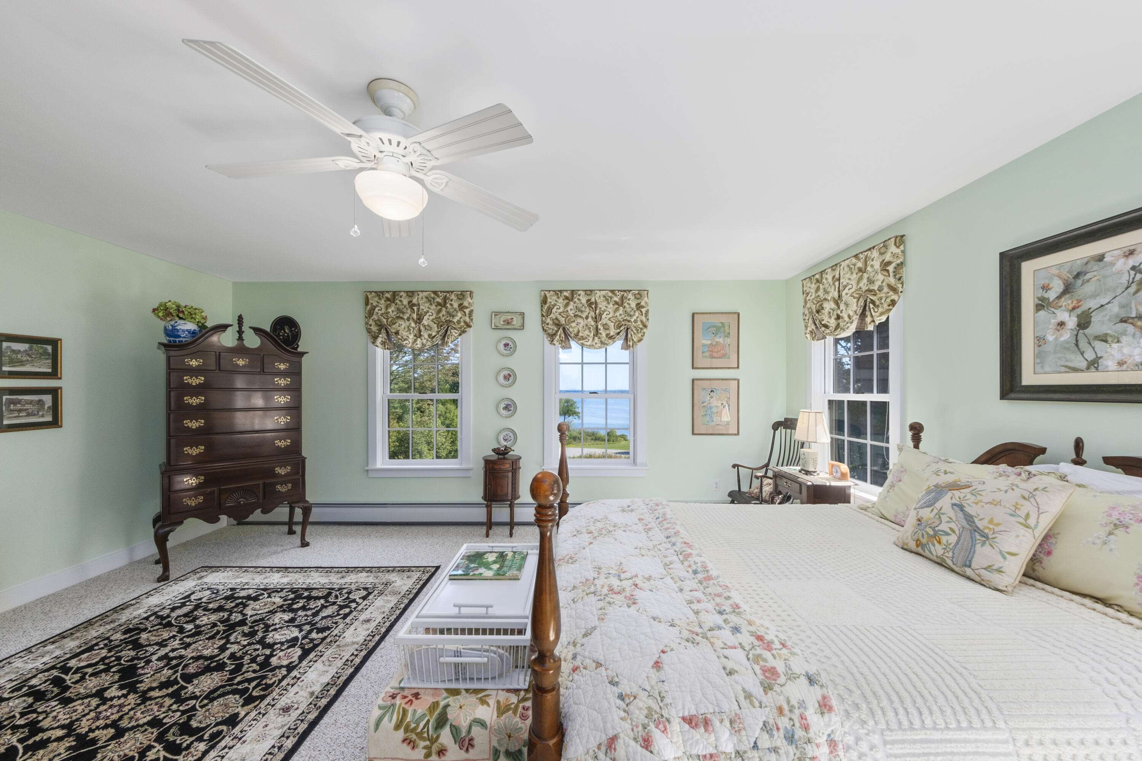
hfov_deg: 112.6
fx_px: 381
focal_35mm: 12
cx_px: 571
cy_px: 380
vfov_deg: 90.0
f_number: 8
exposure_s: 1/13
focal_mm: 8
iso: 400
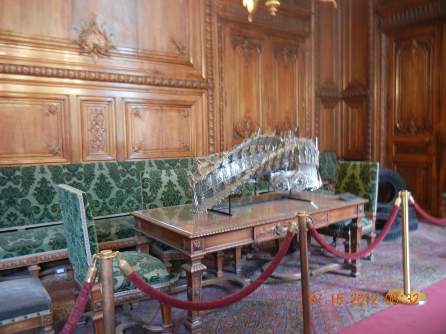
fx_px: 387
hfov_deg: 60.0
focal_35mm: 30
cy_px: 167
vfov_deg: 46.8
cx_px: 223
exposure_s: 1/1.4
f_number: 3.5
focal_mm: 5.4
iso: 200
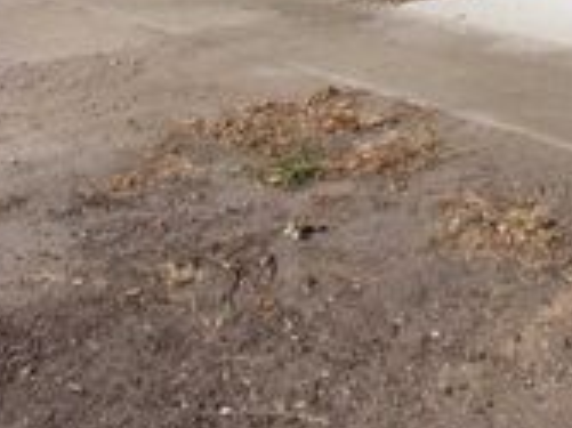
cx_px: 637
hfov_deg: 25.1
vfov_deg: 18.6
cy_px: -169
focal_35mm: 72
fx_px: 1189
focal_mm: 4.3
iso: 80
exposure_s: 1/125
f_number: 10.8
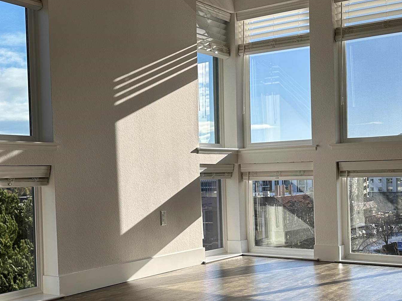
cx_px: 81
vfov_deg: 26.5
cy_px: 182
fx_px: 639
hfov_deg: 33.9
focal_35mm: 55
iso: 80
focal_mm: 6.86
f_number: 1.78
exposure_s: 1/2110
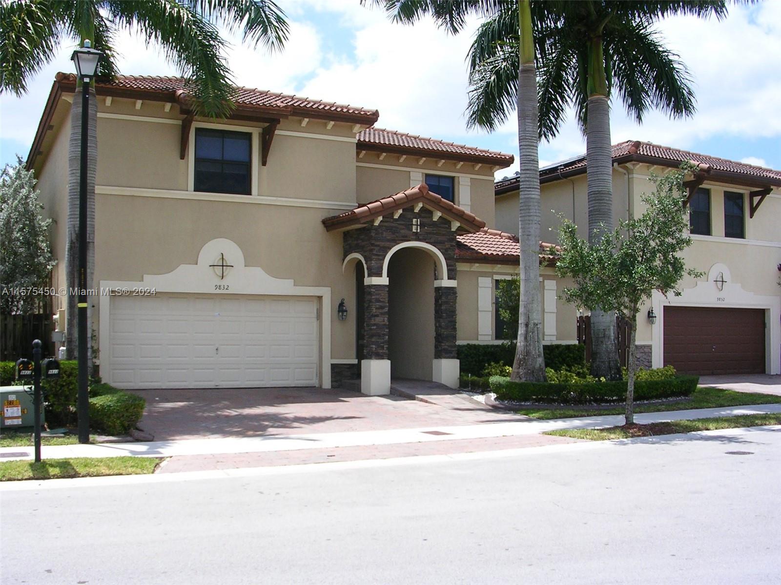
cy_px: 292
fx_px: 857
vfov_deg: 37.7
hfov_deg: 49.0
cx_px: 390
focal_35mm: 38
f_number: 5.6
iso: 50
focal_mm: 5.8
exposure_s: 1/273
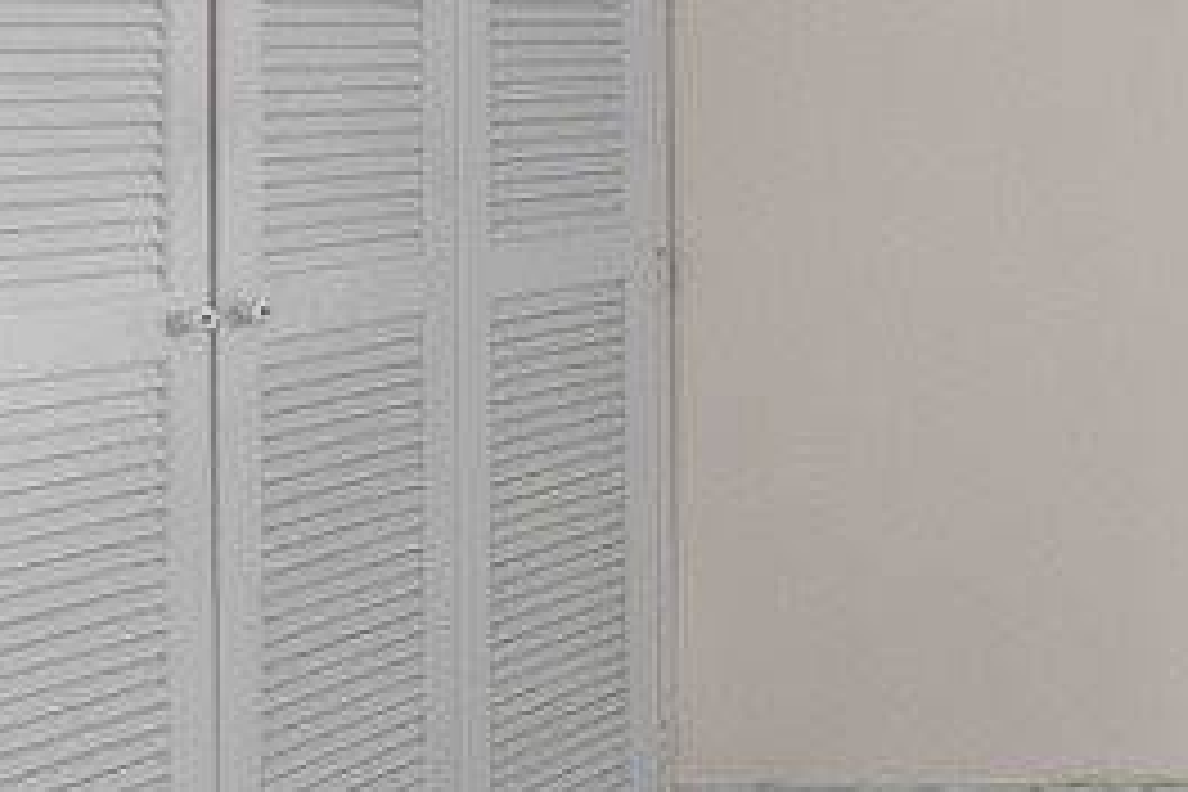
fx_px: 2046
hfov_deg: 21.3
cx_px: 2142
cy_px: -11
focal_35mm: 62
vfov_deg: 21.1
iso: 2000
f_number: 8
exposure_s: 1/30
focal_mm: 16
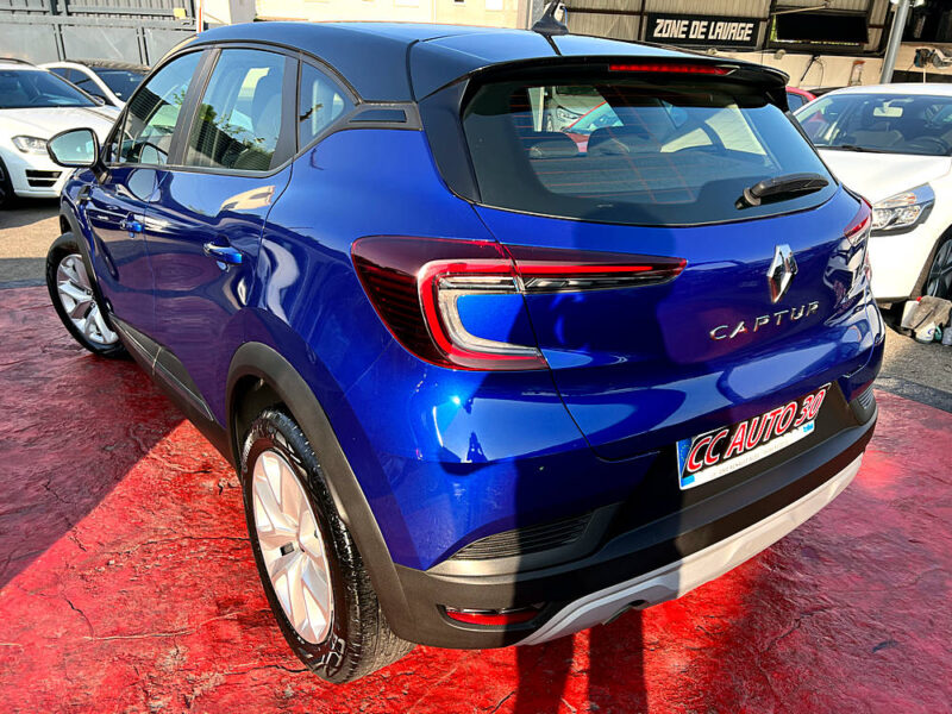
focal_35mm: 26
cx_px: 476
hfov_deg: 67.3
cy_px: 357
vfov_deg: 53.1
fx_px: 715
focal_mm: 5.7
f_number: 1.5
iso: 50
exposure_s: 1/646
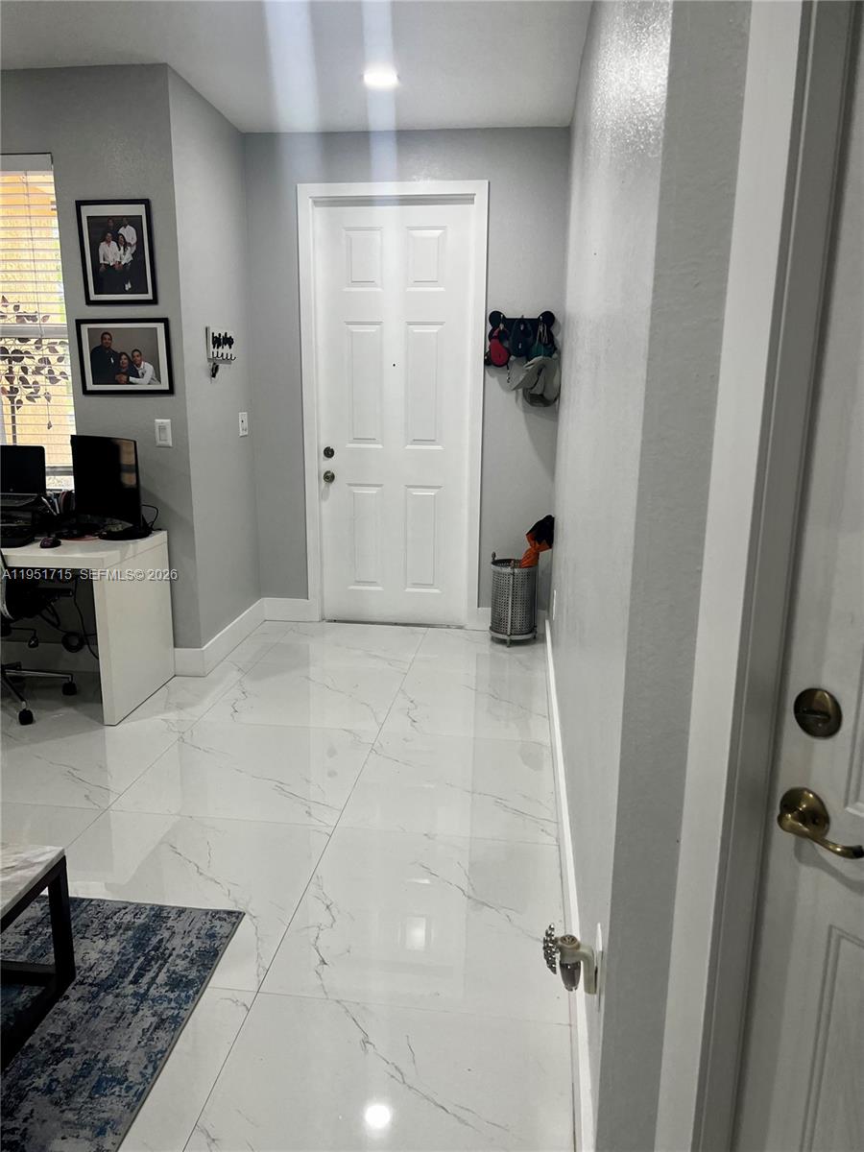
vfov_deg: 67.3
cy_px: 576
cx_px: 432
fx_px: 865
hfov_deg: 53.1
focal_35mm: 26
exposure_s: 1/120
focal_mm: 5.7
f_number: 1.5
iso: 100
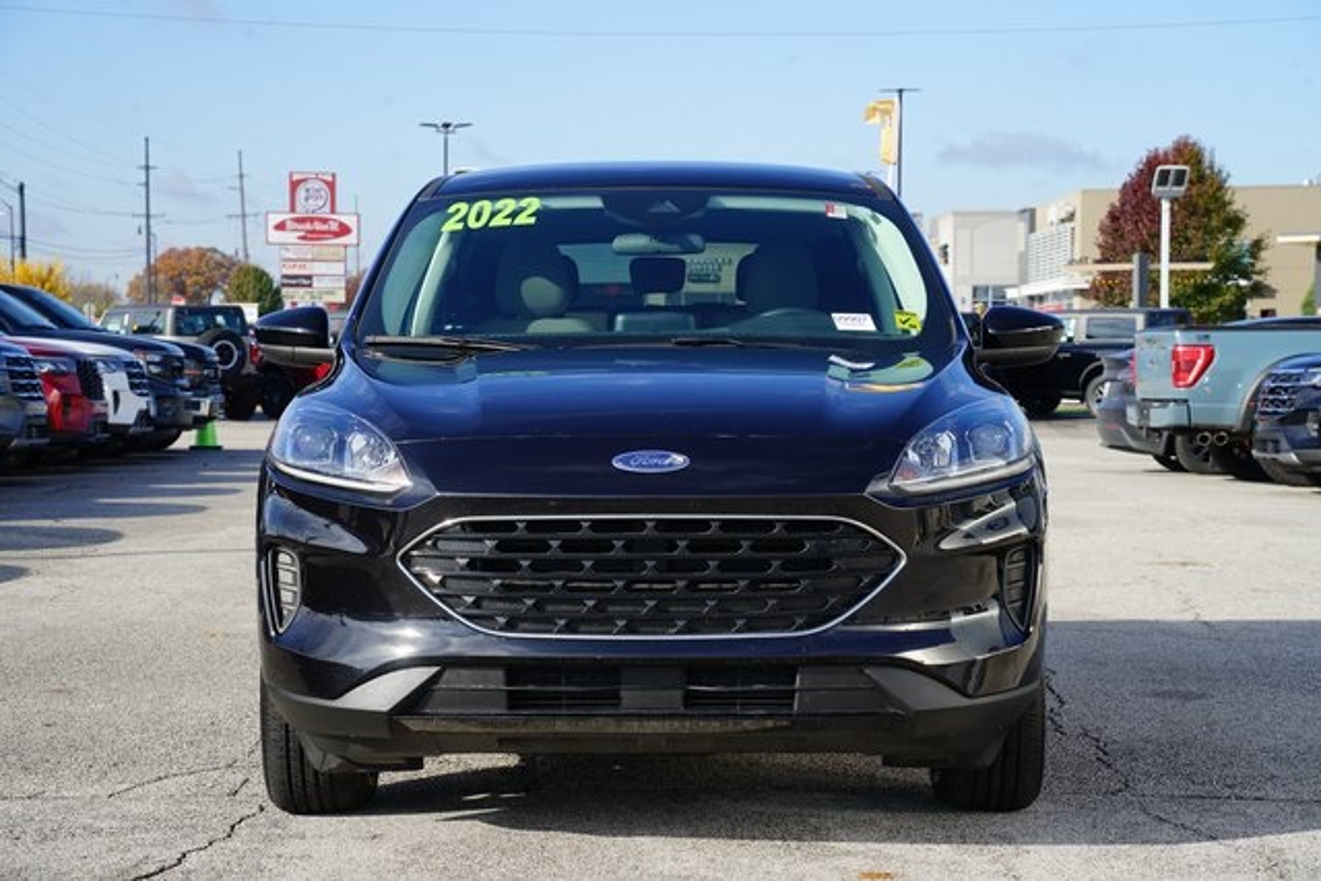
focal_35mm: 78
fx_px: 2863
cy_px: 440
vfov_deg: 17.5
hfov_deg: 26.0
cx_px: 660
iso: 100
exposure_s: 1/100
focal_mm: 78
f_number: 11
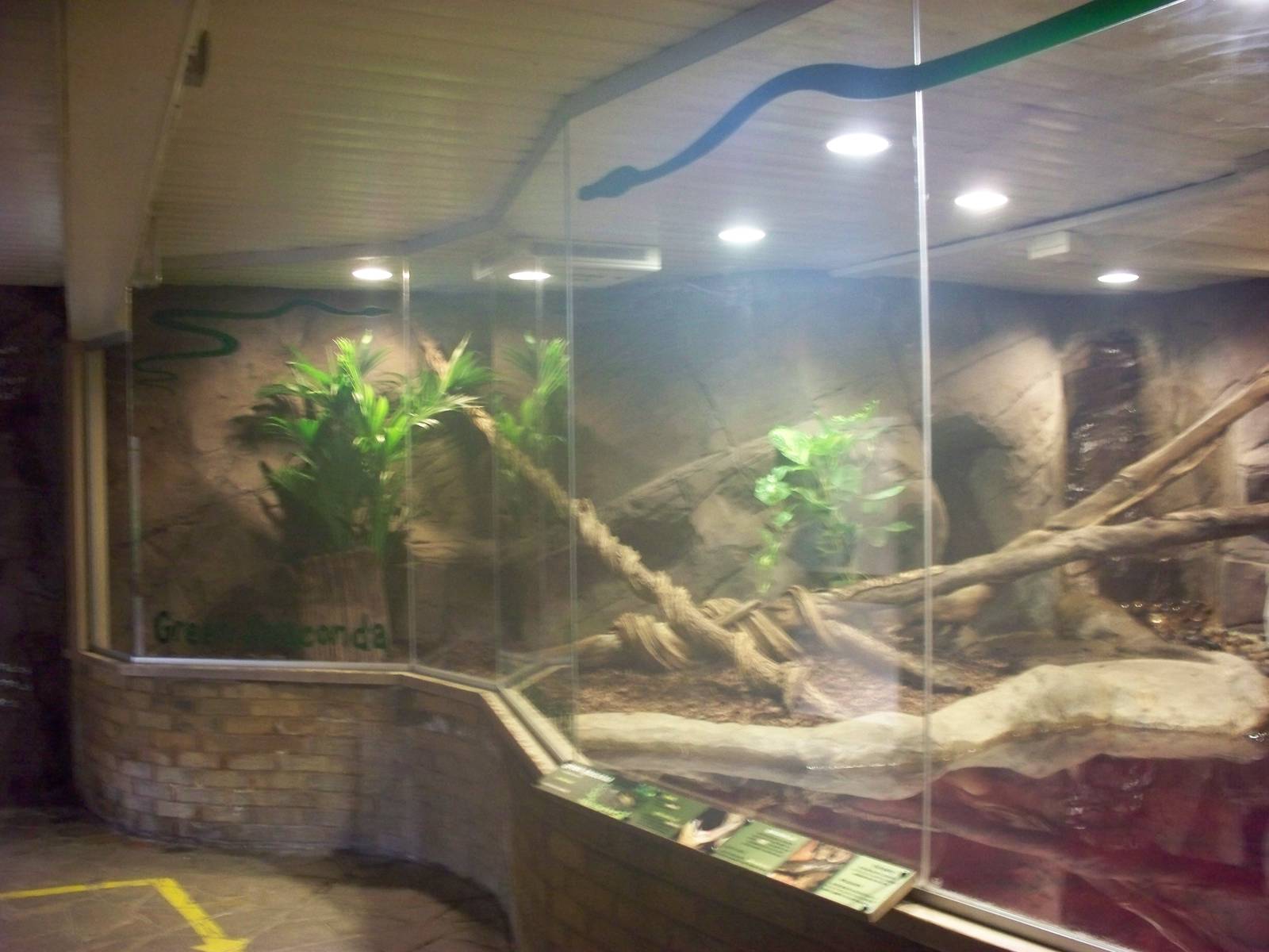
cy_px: 476
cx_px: 634
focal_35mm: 36
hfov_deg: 51.4
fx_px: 1320
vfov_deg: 39.7
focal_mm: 7.54
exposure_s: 1/5
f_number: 2.8
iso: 400
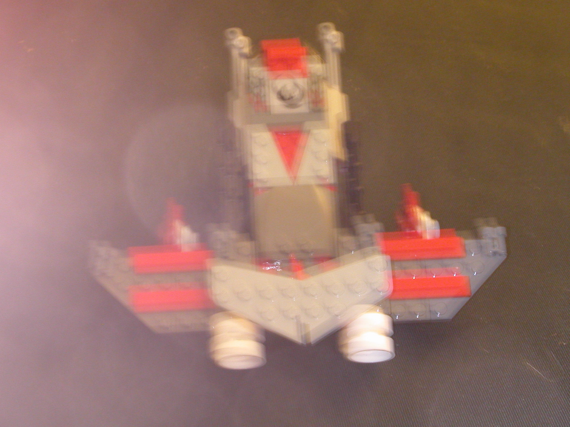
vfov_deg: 21.6
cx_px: 285
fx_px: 1120
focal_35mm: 68
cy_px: 214
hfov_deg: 28.6
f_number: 6.1
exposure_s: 1
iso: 200
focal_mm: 10.4
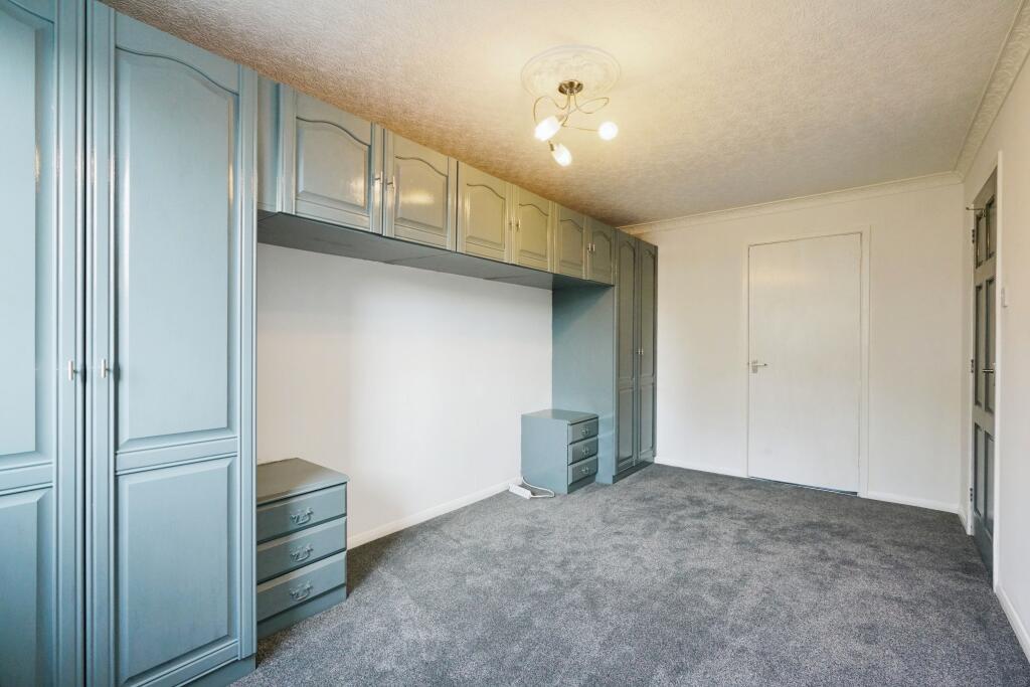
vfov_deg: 73.8
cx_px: 515
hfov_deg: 96.7
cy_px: 344
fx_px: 458
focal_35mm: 16
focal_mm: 16
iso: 2000
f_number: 9
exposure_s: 1/40
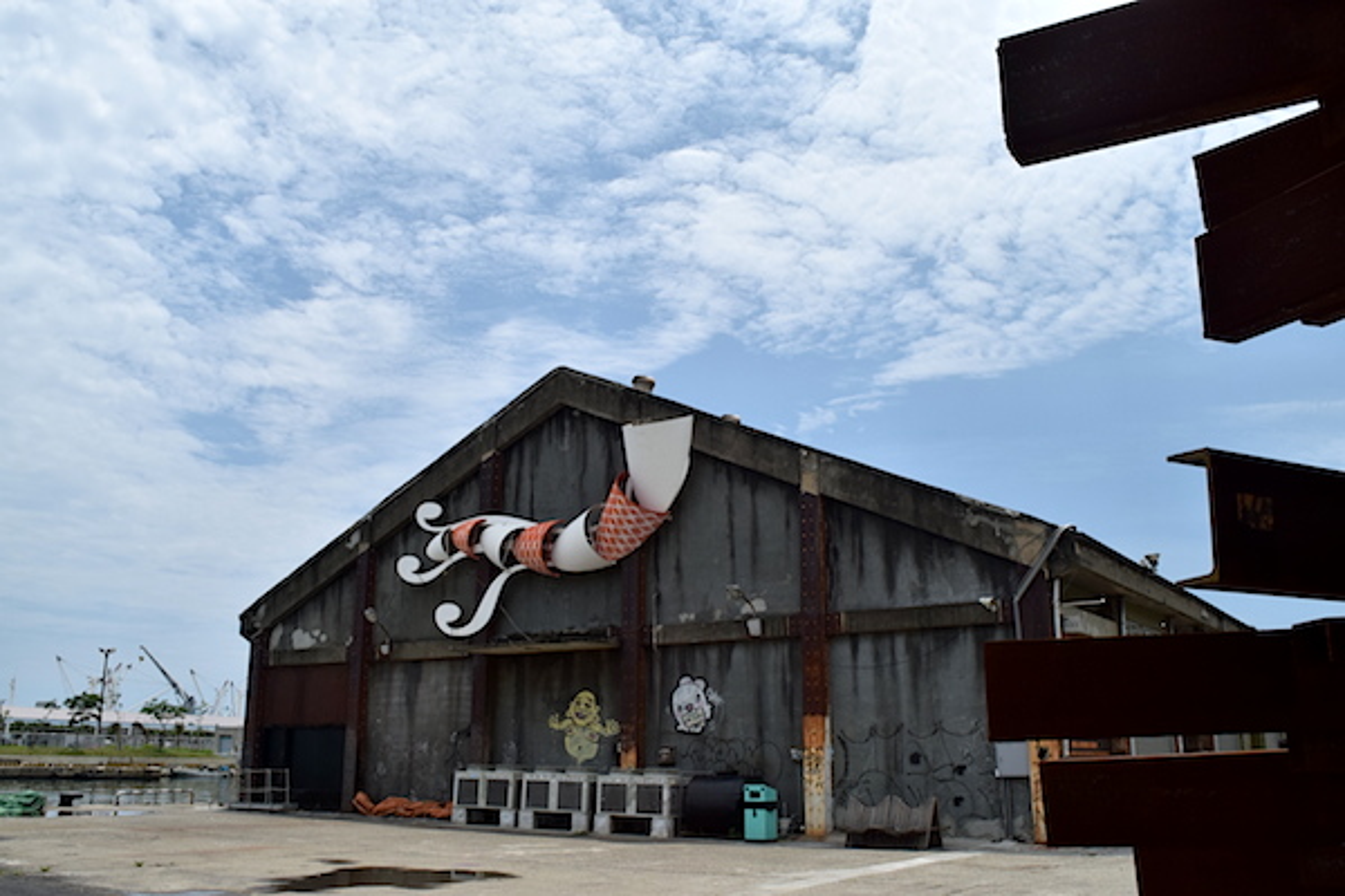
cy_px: 448
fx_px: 1177
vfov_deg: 41.7
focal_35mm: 32
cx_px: 672
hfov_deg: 59.5
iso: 800
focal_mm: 21
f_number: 18
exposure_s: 1/1250
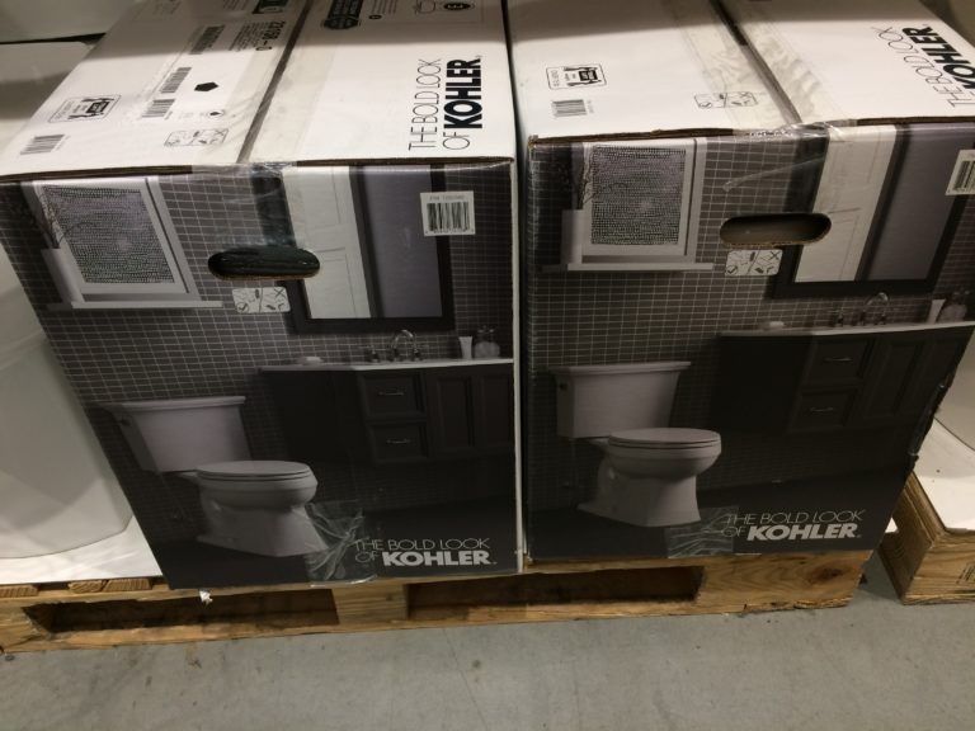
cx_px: 488
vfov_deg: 48.2
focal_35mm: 29
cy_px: 366
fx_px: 817
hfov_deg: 61.7
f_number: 2.2
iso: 64
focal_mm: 4.15
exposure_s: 1/30
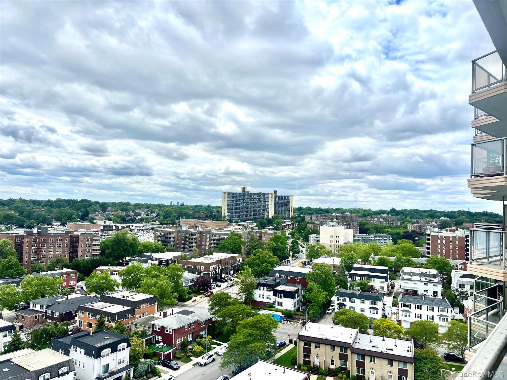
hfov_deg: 67.3
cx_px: 254
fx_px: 381
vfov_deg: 53.1
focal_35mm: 26
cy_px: 190
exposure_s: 1/8696
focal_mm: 5.7
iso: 50
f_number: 1.5
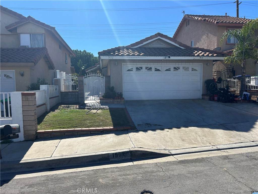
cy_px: 97
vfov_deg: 53.1
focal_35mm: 26
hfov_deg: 67.3
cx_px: 129
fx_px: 194
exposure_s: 1/4630
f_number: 1.5
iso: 50
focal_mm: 5.7
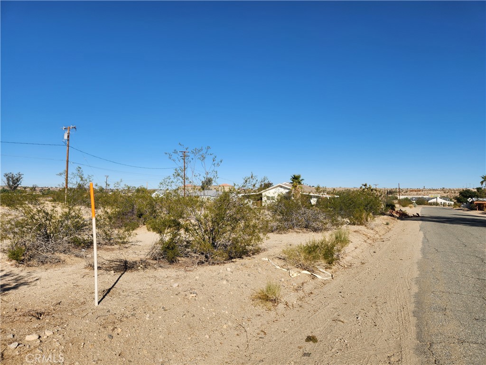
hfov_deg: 73.9
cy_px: 182
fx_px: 323
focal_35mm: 23
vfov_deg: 58.9
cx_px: 243
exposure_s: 1/2497
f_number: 1.8
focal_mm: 5.4
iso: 20
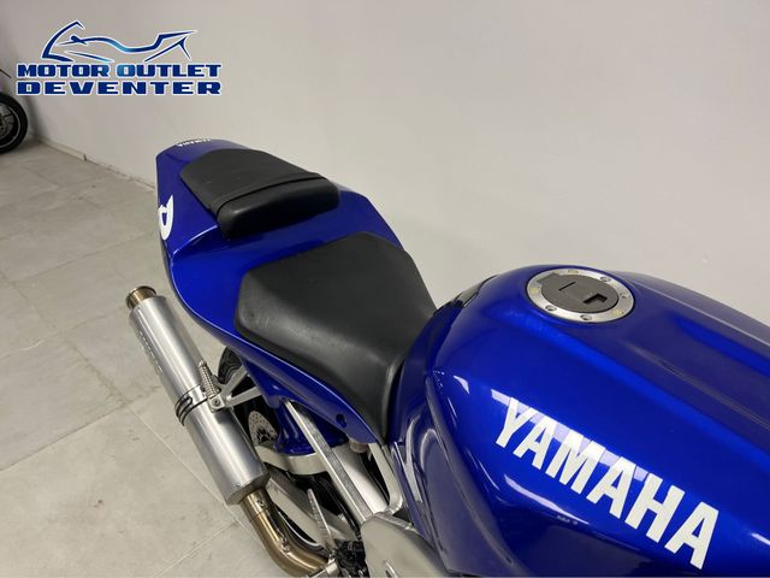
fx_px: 578
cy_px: 289
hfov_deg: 67.3
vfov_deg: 53.1
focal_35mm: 26
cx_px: 385
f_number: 1.6
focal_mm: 5.1
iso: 80
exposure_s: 1/100
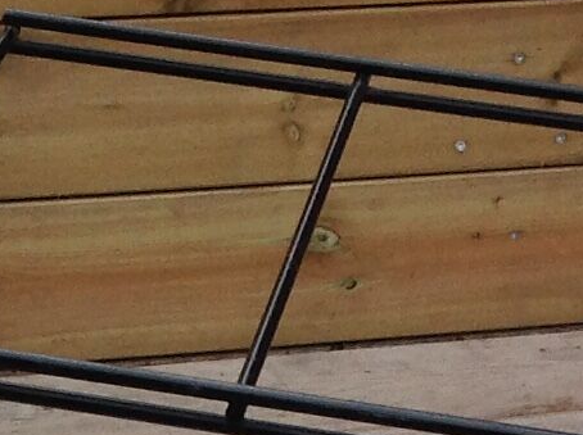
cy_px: 1120
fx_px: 3363
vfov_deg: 6.9
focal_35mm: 200
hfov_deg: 9.9
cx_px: 73
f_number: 2.4
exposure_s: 1/1681
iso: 50
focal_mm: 4.28
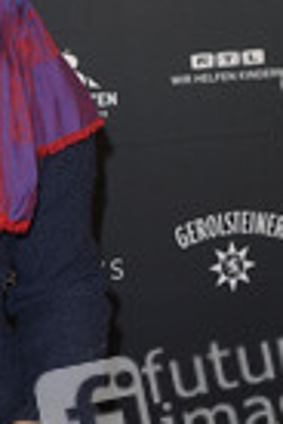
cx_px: -86
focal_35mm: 122
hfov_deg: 11.0
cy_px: 249
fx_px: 1438
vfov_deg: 16.8
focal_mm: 42
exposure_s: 1/200
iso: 500
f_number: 5.6
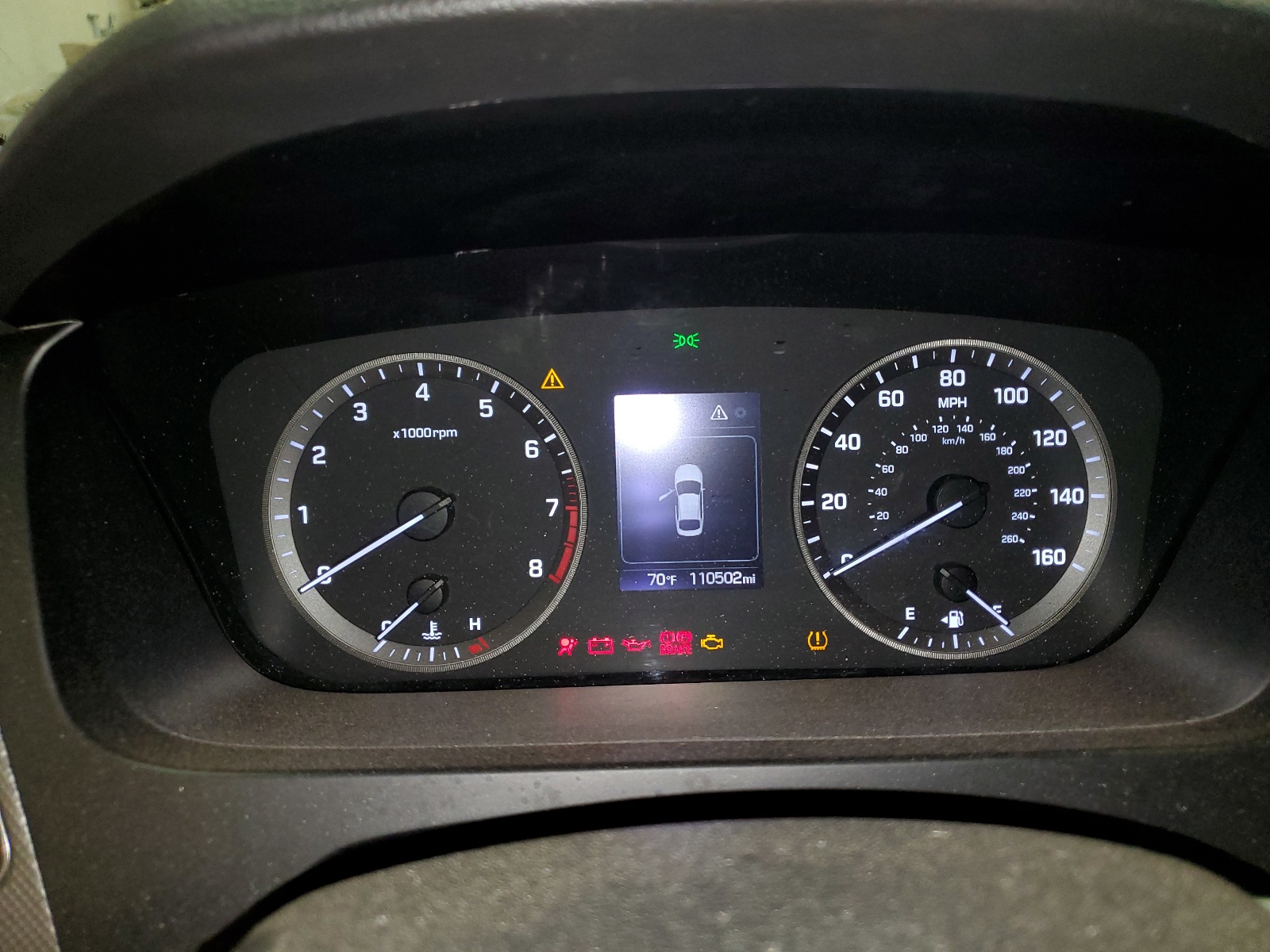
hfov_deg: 67.3
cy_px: 476
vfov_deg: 53.1
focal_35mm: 26
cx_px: 635
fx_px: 954
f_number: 1.5
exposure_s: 1/60.2
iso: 136
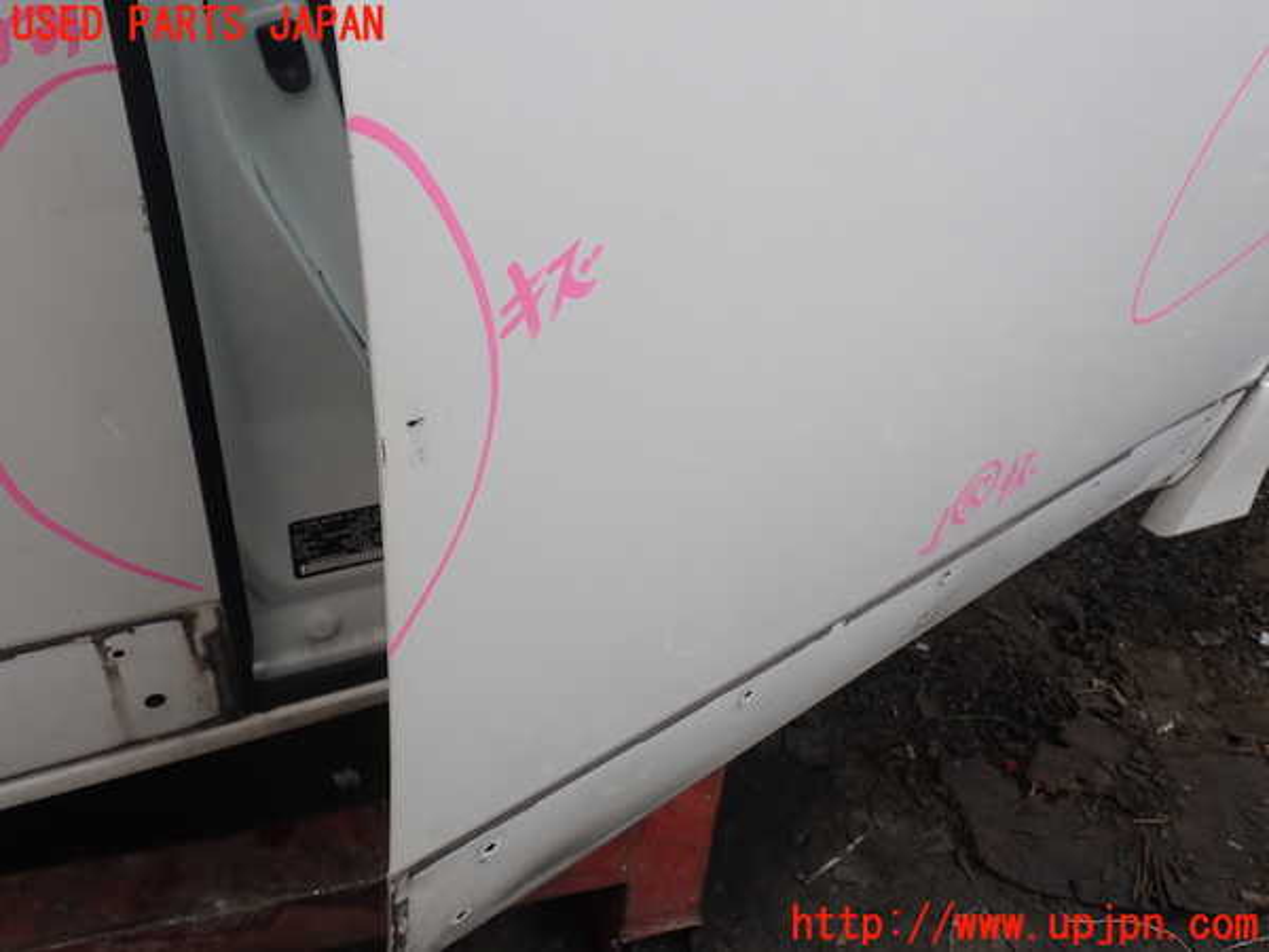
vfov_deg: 46.8
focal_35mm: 30
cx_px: 634
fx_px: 1100
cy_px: 476
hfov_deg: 60.0
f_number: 3.2
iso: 100
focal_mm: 5.4
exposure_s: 1/400
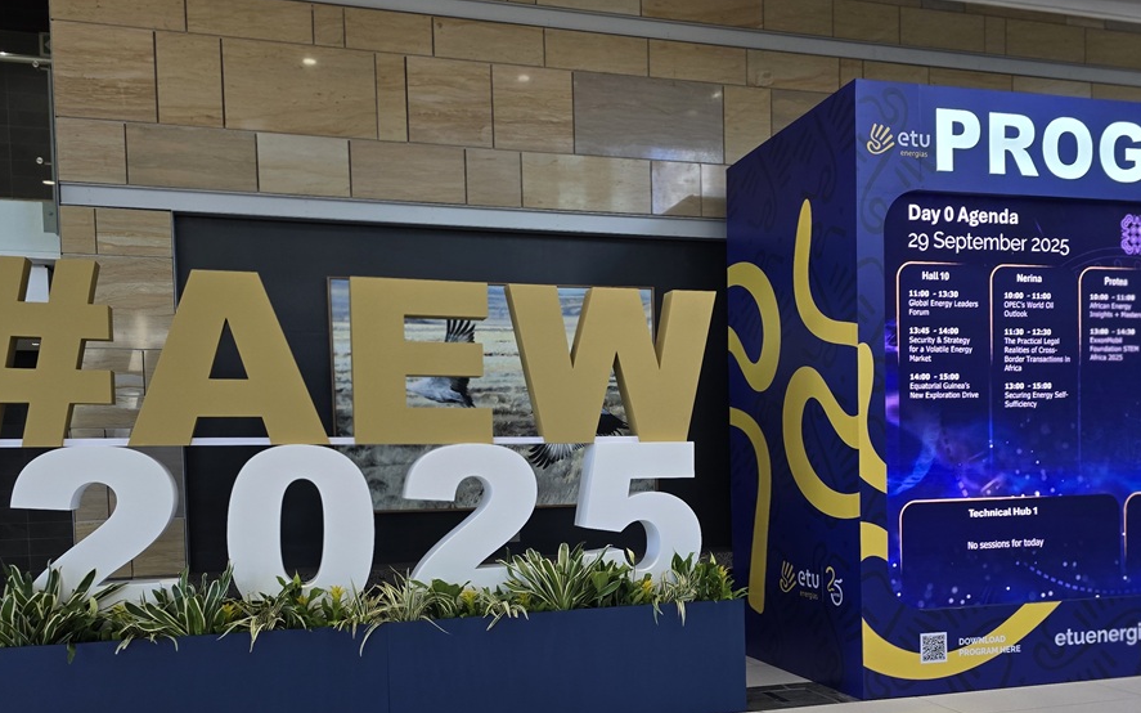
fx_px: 1026
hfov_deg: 58.1
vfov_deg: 37.6
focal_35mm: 33
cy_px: 514
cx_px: 610
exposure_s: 1/100
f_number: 1.7
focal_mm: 6.3
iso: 100
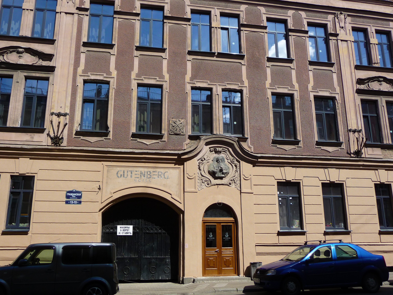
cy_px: 148
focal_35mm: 32
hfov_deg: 56.8
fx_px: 363
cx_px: 196
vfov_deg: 44.2
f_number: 3.5
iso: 100
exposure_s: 1/1000
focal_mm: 5.3
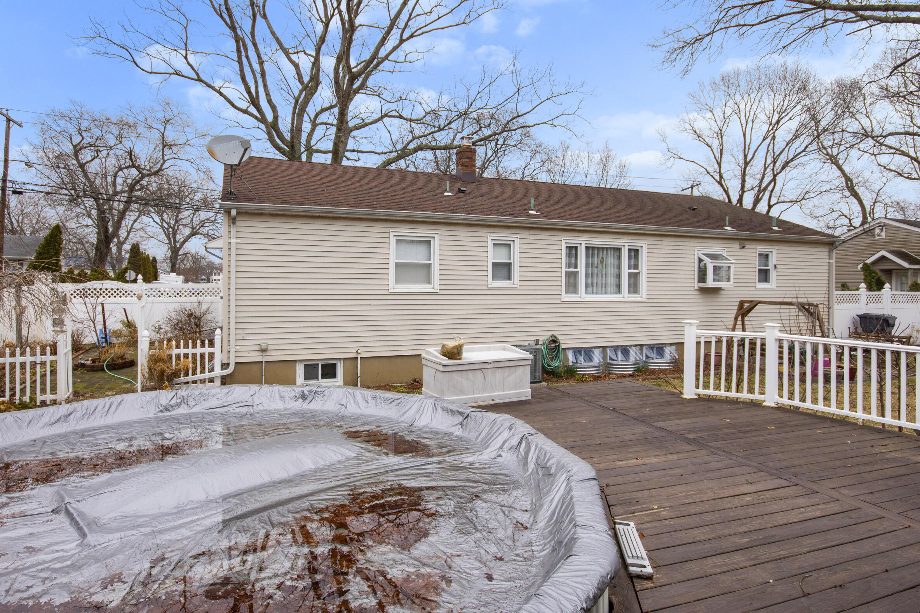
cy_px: 281
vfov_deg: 64.5
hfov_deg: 86.8
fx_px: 486
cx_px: 433
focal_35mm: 19
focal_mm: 10
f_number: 8
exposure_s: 1/320
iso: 250
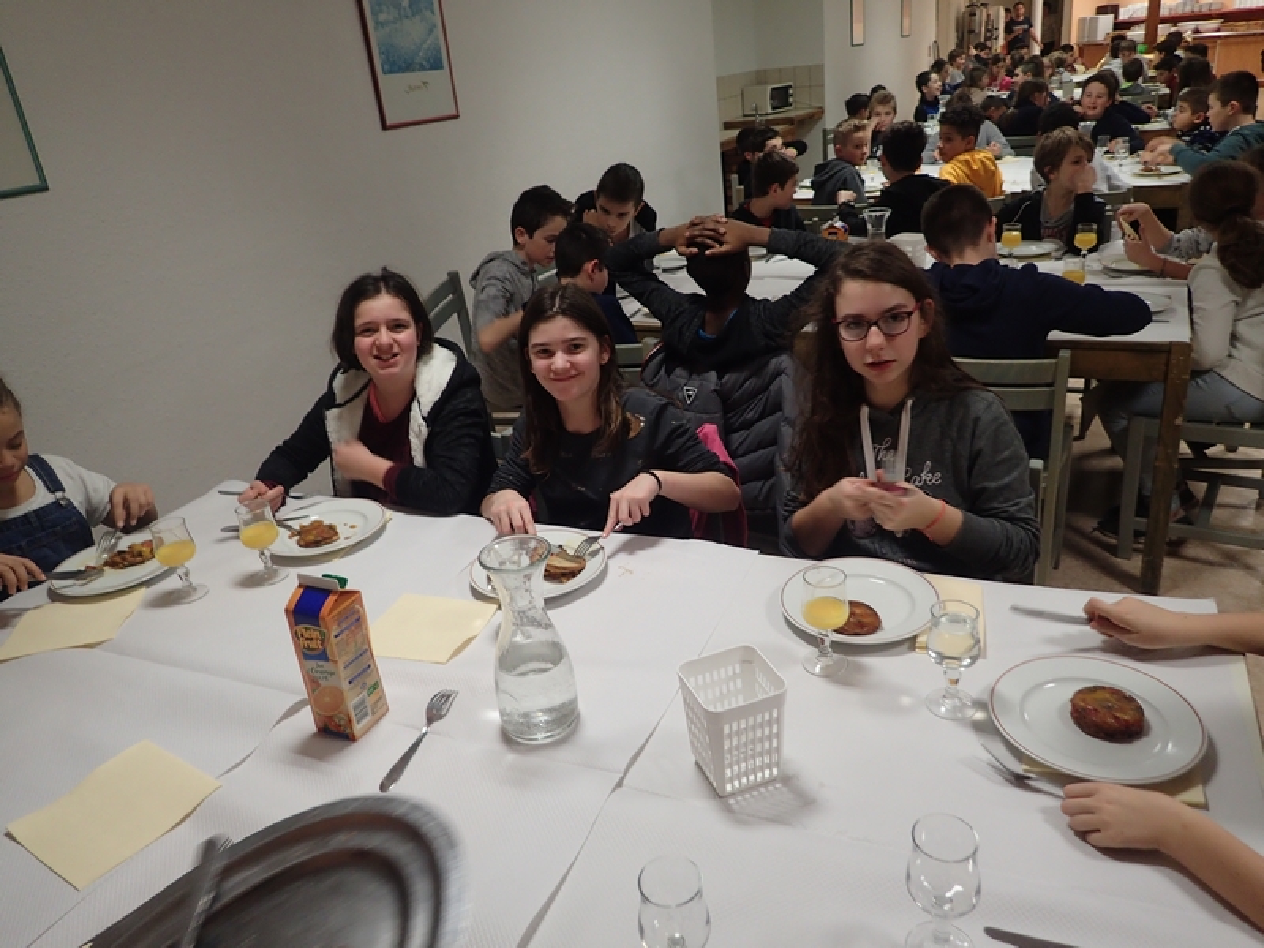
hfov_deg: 69.4
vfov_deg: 54.9
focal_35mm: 25
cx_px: 632
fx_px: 913
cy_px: 474
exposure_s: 1/30
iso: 200
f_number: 2
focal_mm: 4.5
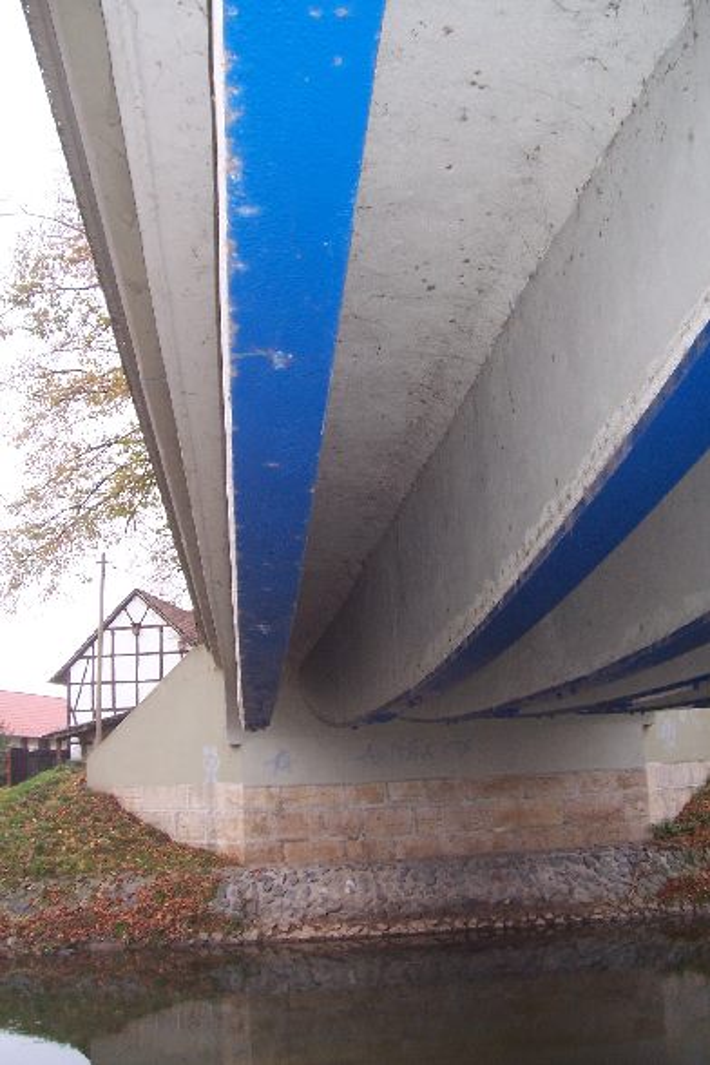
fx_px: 1006
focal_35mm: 34
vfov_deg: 55.8
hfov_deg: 38.9
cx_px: 355
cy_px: 532
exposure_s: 1/60
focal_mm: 5.6
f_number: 2.7
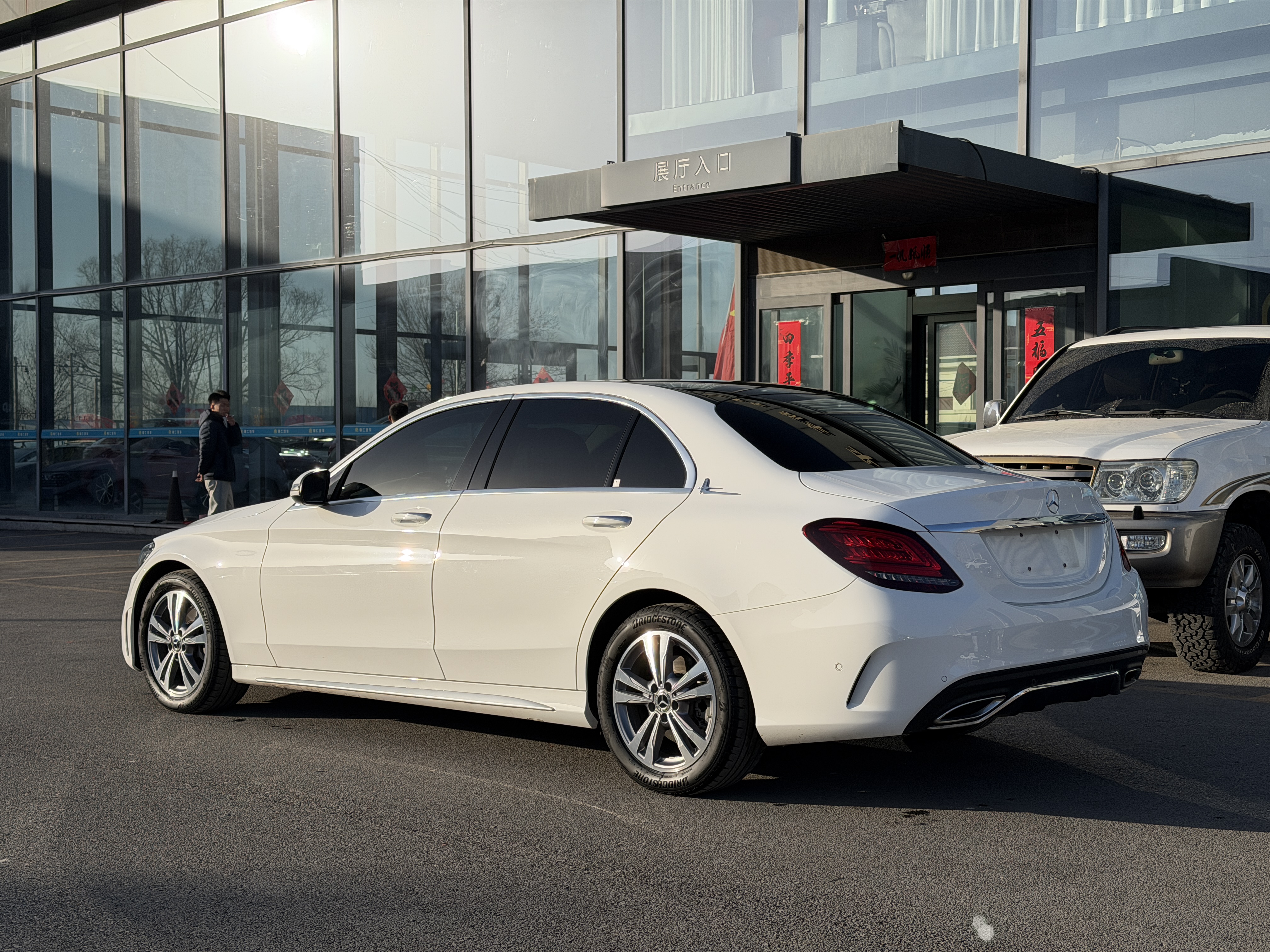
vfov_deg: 30.3
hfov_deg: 39.7
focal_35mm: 48
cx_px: 635
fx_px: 1761
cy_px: 476
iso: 64
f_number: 1.78
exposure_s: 1/6536
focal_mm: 6.76
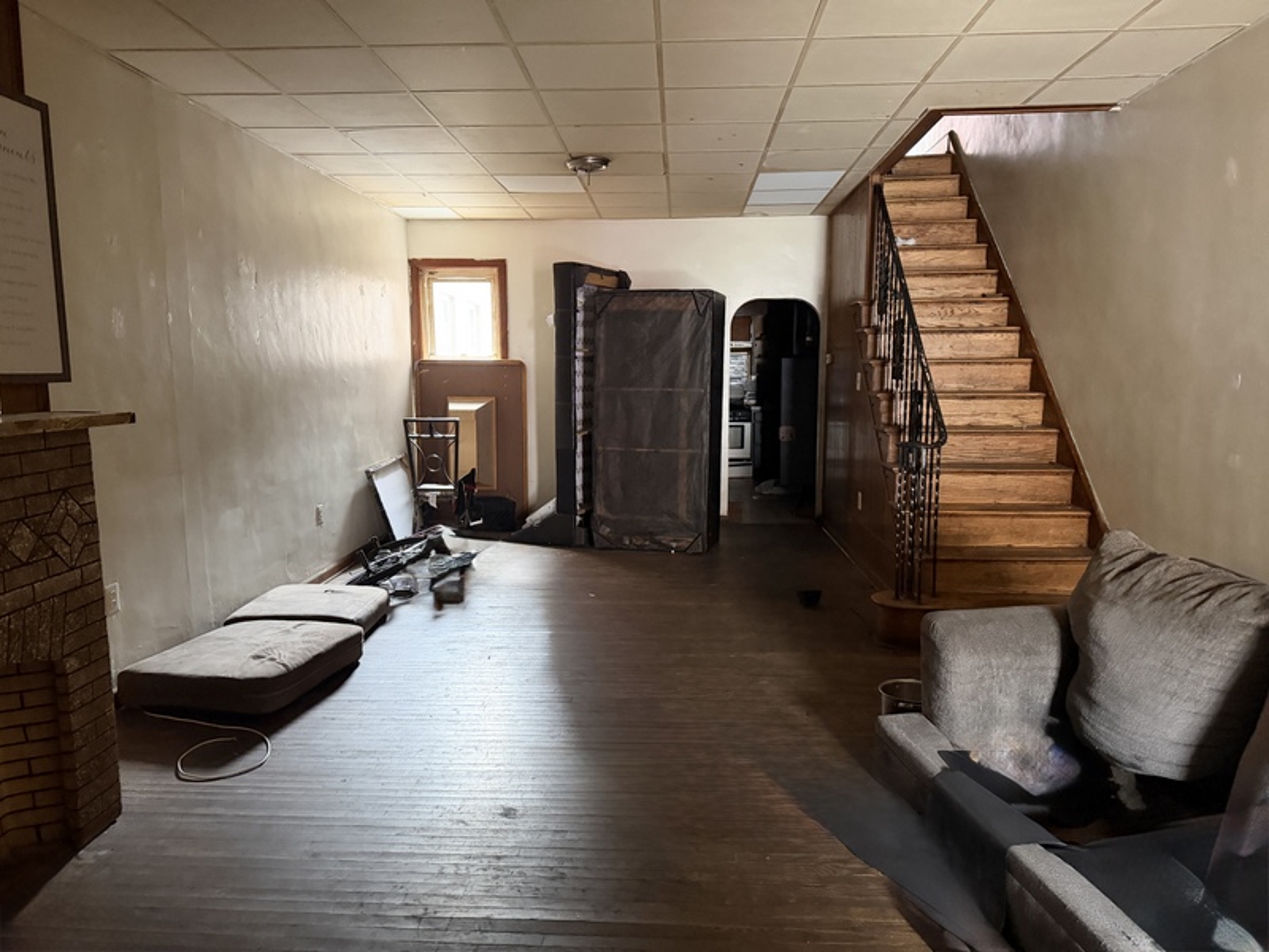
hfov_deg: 71.6
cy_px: 476
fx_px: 880
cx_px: 634
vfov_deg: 56.8
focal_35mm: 24
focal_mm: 6.76
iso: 1000
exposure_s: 1/40
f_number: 1.78
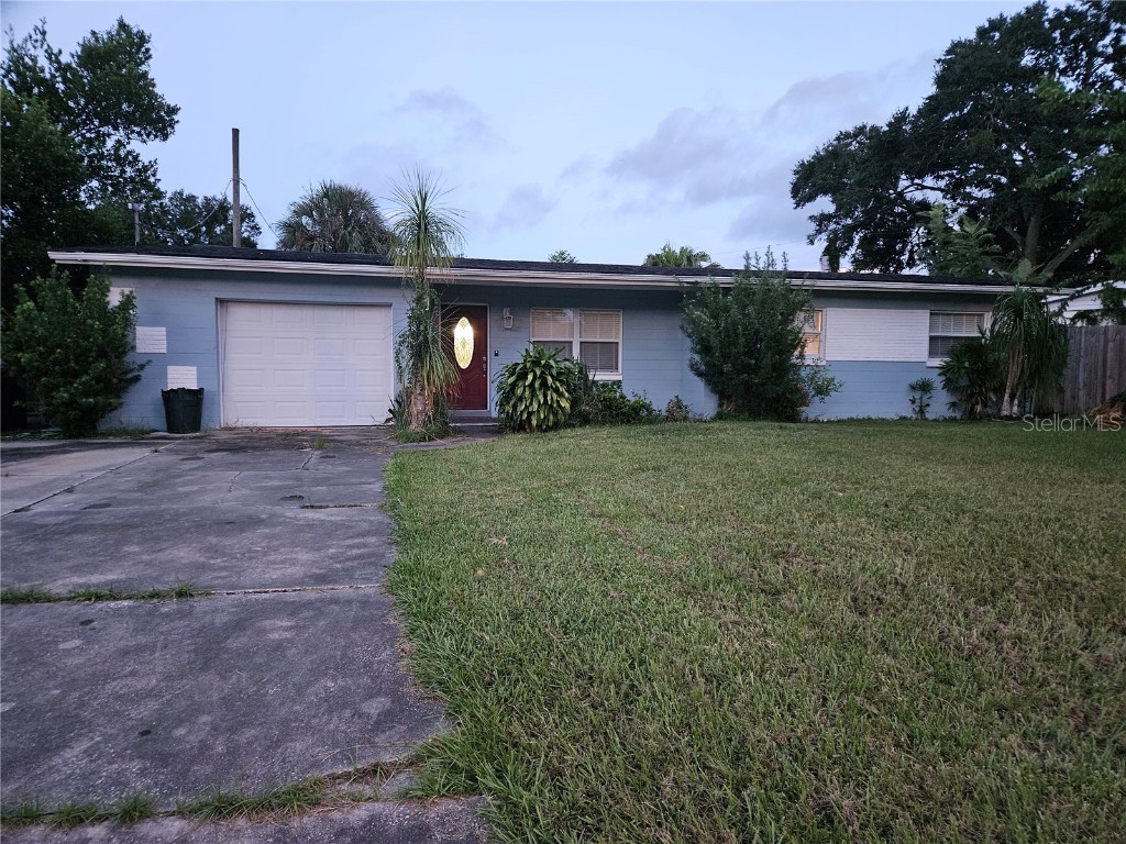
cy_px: 422
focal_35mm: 23
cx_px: 563
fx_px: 748
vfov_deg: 58.9
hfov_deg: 73.9
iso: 640
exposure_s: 1/24
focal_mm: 5.4
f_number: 1.8
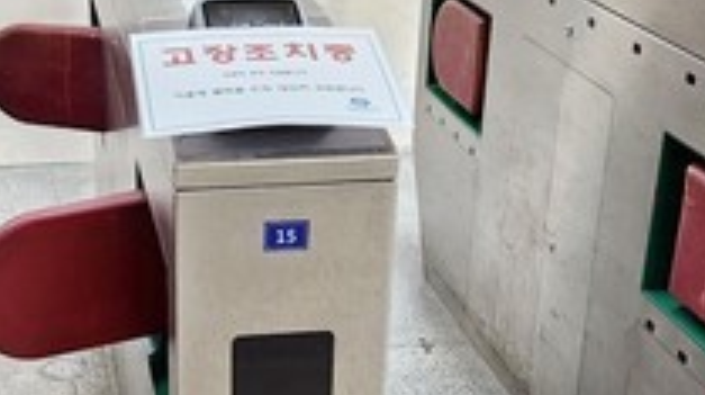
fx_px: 1344
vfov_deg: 16.6
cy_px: 317
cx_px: 196
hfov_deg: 29.0
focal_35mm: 72
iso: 250
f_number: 1.8
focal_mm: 5.4
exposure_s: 1/120
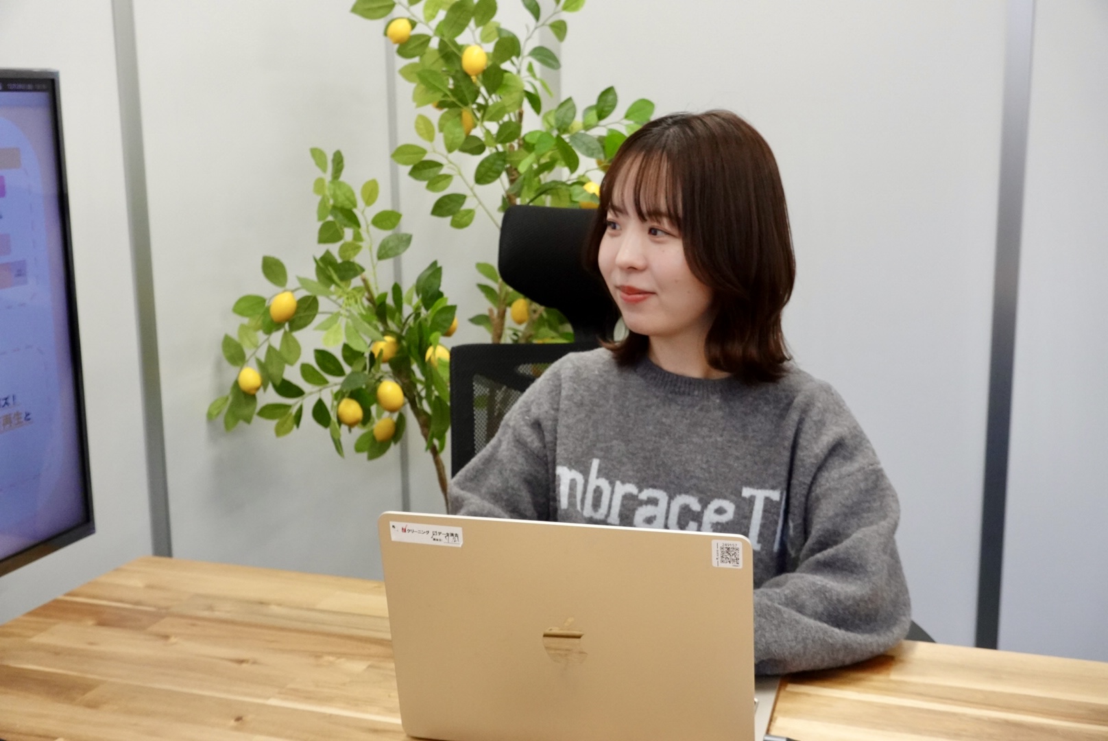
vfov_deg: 31.2
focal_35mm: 43
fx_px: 1324
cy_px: 370
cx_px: 554
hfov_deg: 45.4
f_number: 4
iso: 1250
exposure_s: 1/200
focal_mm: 15.61
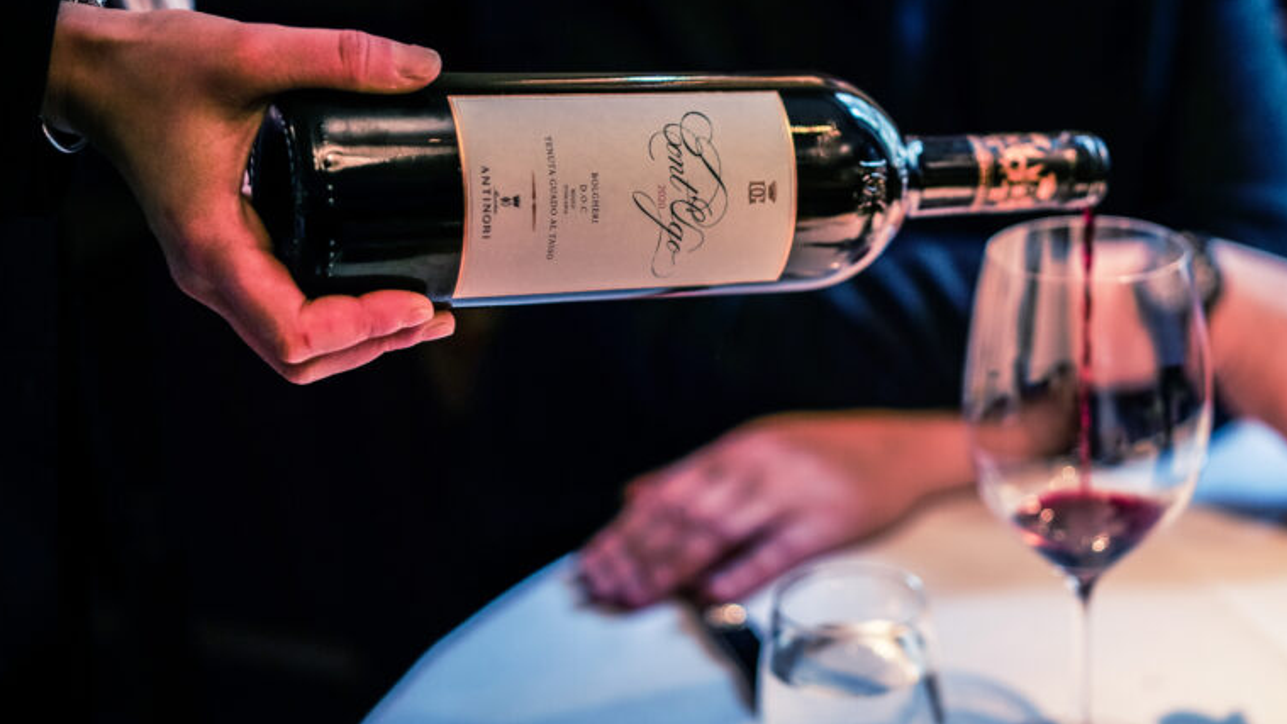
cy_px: 359
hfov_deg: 32.6
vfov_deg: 18.8
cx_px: 850
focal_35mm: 64
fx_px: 2184
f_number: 1.8
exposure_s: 1/250
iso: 200
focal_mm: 45
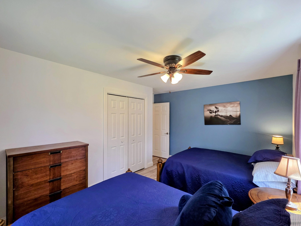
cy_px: 119
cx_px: 151
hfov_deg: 102.1
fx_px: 122
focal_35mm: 14
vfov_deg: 85.6
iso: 160
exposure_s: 1/120
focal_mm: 2.2
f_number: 1.9
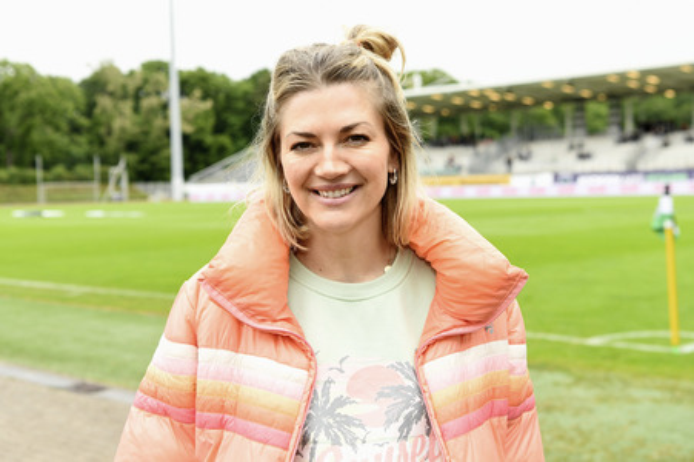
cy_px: 231
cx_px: 347
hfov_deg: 42.8
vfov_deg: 29.2
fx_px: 886
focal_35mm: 46
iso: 800
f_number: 4.5
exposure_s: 1/1000
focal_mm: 46
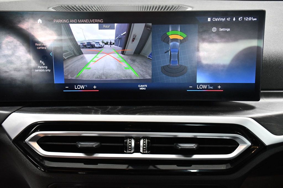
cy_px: 94
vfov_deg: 29.8
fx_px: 354
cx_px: 142
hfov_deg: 43.6
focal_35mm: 45
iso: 2500
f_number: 5
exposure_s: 1/100
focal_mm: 30
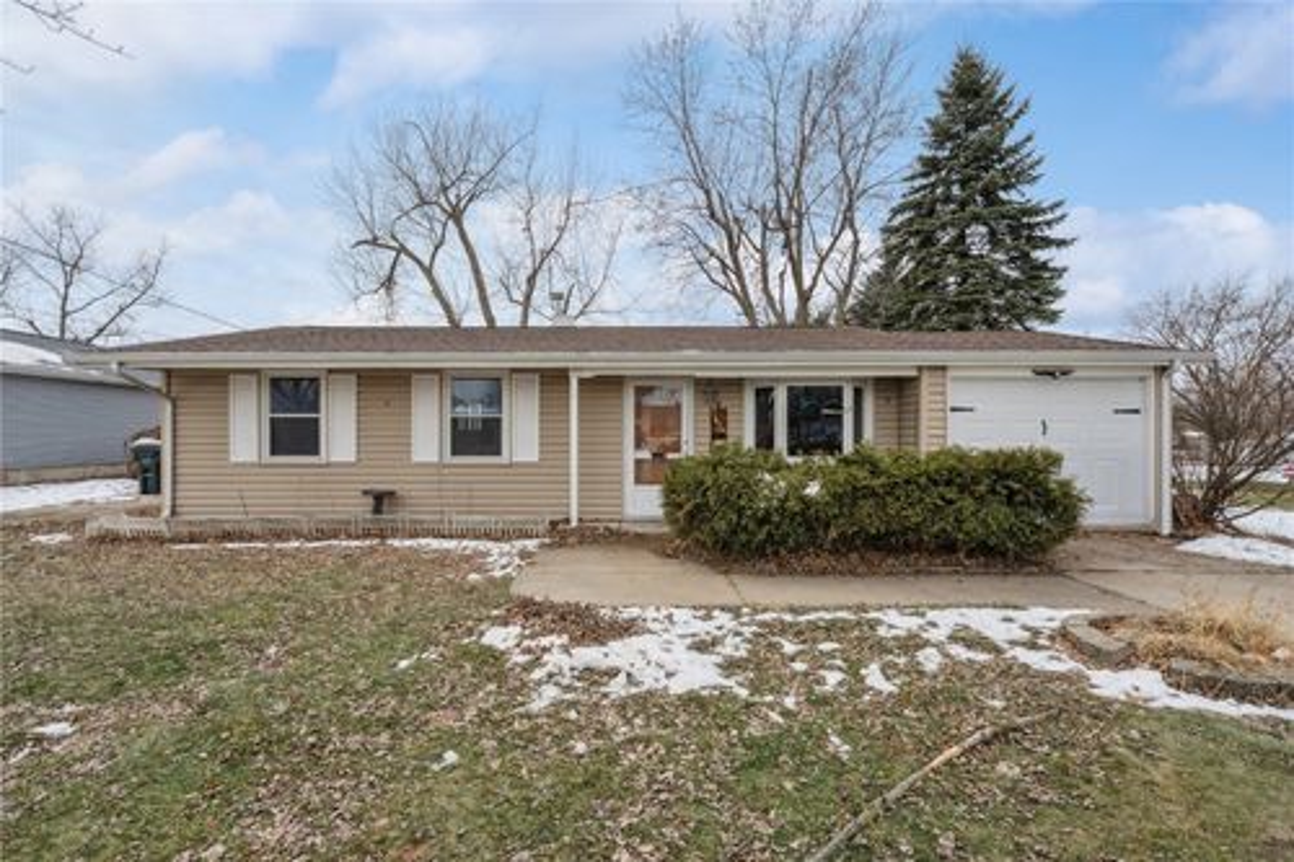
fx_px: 575
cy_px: 431
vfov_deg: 73.7
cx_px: 647
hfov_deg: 96.8
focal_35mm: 16
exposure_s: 1/1000
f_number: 9
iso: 800
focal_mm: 16
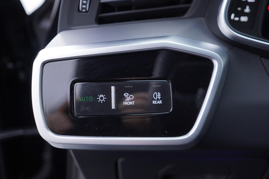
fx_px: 269
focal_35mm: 36
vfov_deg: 36.9
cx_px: 134
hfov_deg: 53.1
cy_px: 90
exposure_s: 1/40
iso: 125
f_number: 2.8
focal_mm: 24
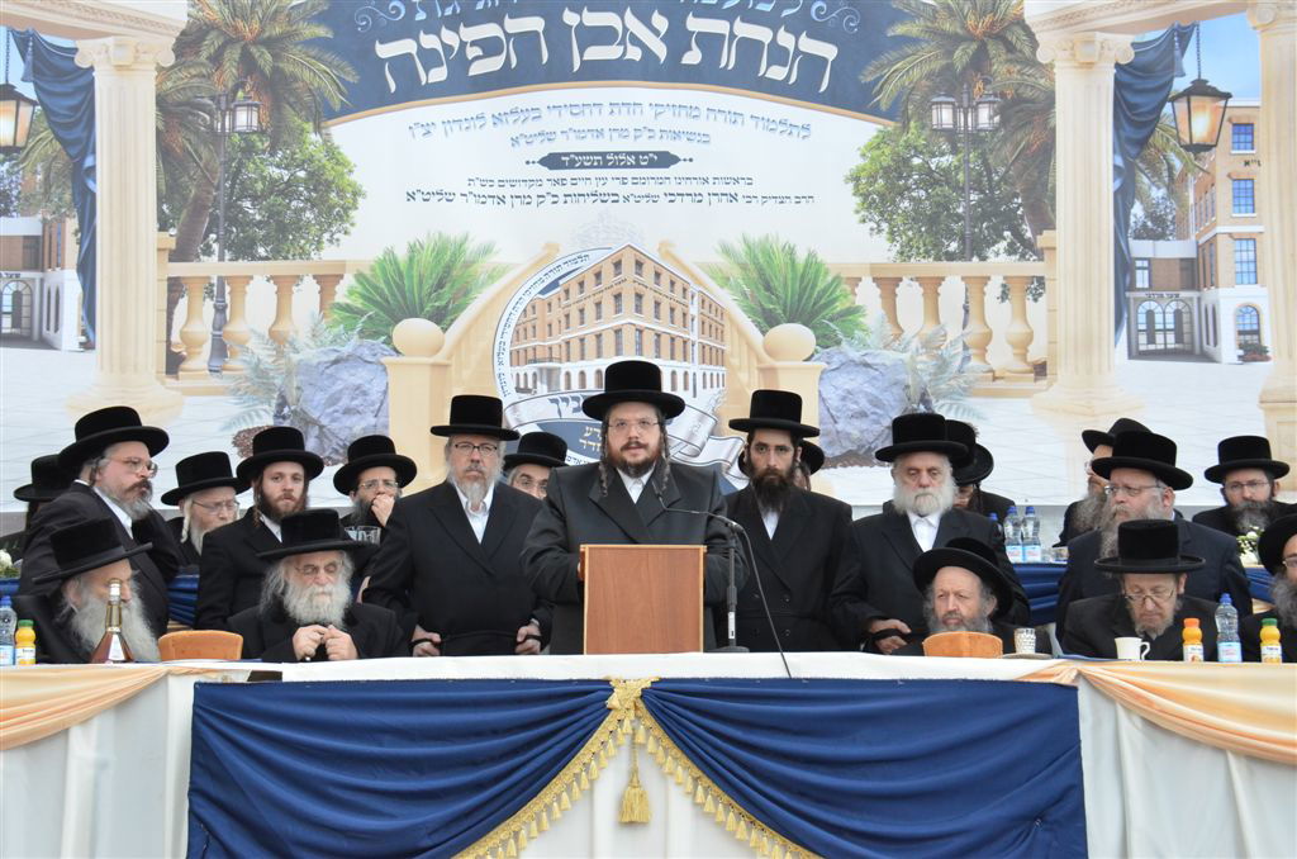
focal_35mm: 98
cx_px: 648
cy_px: 430
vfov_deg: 14.0
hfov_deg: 21.0
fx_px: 3505
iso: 1250
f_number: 7.1
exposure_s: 1/200
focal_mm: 65
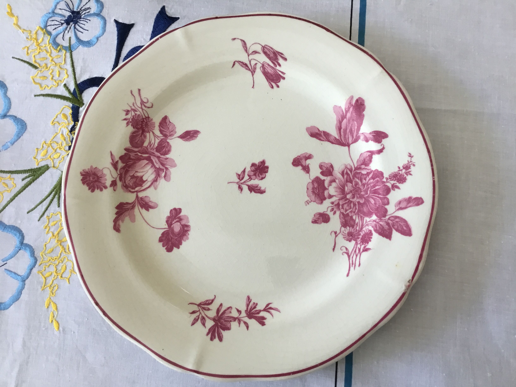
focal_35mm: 31
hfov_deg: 58.4
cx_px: 258
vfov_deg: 45.4
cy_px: 194
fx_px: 462
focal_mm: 3.3
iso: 40
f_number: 2.4
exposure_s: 1/33
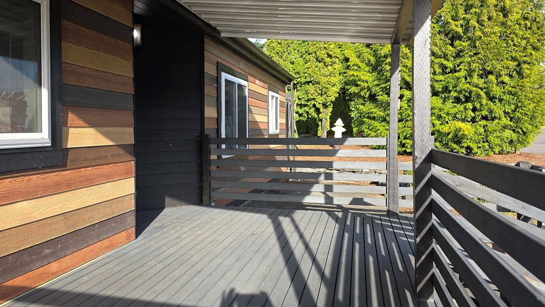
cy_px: 138
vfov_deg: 38.9
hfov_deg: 63.8
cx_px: 220
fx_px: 434
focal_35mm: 30
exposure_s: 1/190
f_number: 1.7
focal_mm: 6.3
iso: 12
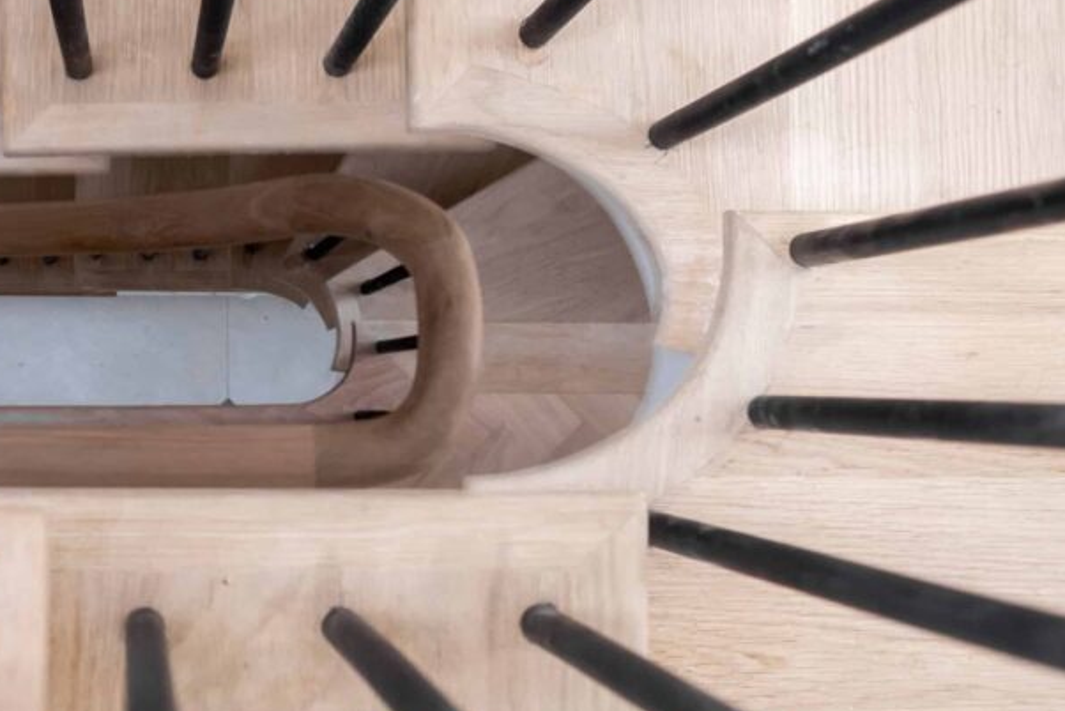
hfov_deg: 19.7
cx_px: 173
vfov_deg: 13.4
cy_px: 236
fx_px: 3019
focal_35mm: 102
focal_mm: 40
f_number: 5.6
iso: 800
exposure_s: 1/60
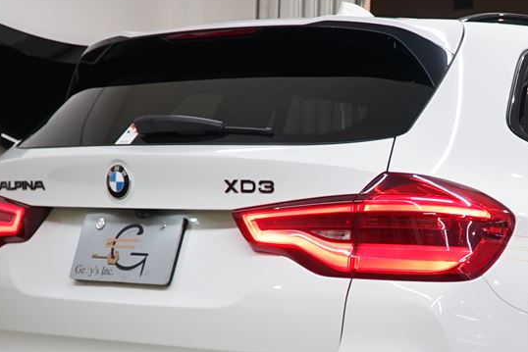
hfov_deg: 22.6
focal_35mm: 88
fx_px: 1291
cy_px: 278
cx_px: 464
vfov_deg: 15.4
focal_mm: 25
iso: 500
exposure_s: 1/60
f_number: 4
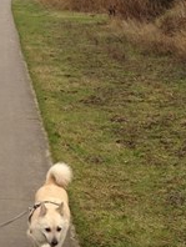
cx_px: -51
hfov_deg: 12.7
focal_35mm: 113
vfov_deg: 17.2
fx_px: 808
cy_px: 211
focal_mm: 4.28
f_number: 2.4
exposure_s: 1/121
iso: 50
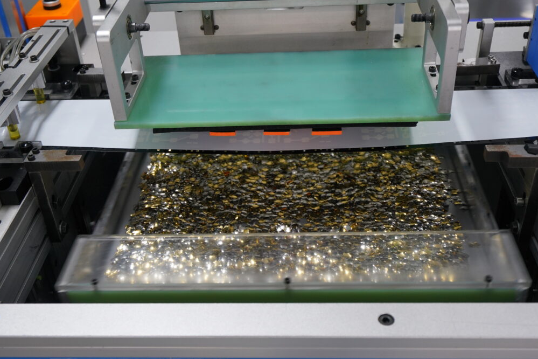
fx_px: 598
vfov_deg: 33.4
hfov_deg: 48.5
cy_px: 178
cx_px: 268
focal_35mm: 40
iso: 800
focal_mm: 26
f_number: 4
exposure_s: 1/100
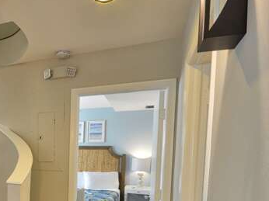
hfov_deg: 49.7
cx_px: 20
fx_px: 248
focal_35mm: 32
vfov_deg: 41.7
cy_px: 168
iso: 400
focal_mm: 10
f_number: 8
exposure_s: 1/20
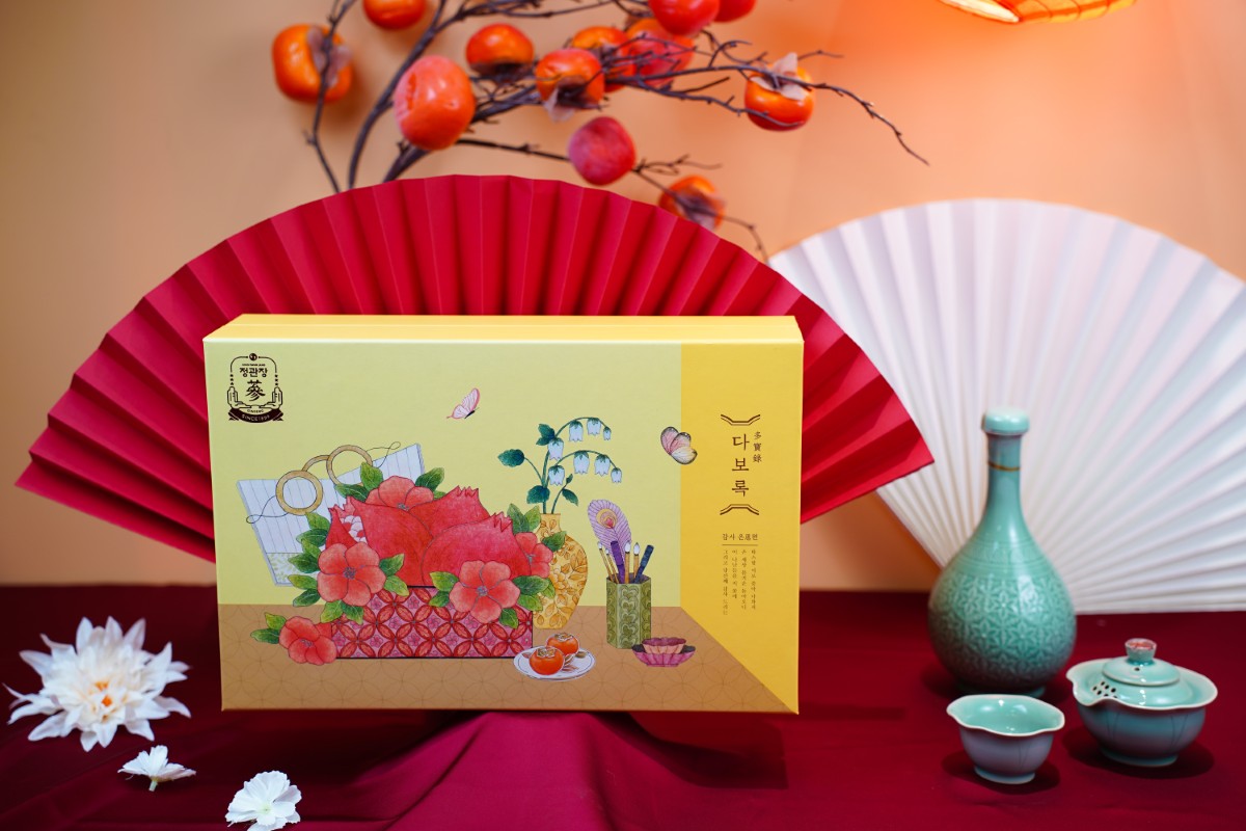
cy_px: 416
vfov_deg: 27.0
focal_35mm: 50
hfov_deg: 39.6
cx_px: 623
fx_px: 1730
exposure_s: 1/125
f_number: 2.8
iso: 125
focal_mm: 50
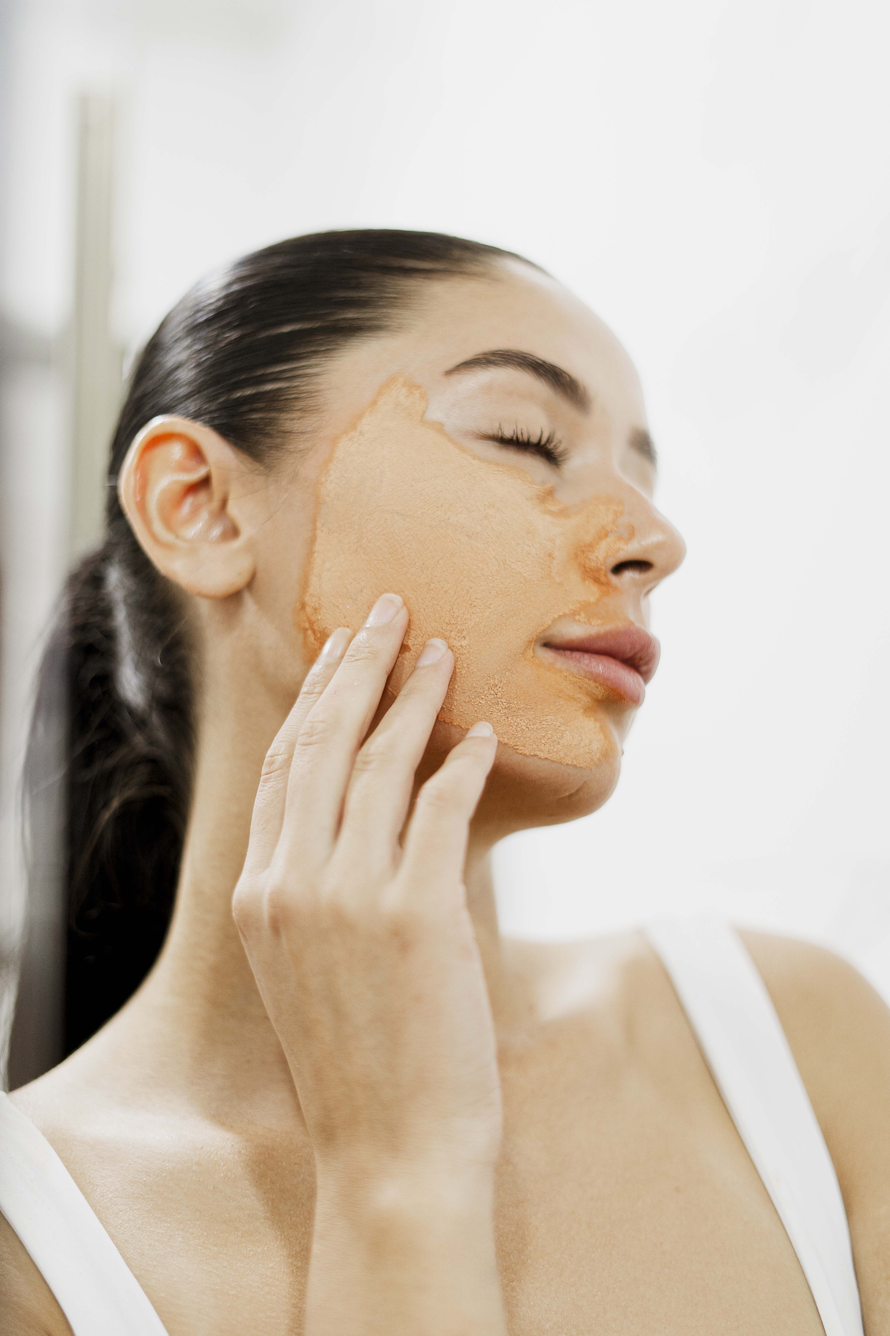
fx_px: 1854
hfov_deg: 27.0
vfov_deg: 39.6
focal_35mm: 50
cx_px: 445
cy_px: 668
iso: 640
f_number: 1.8
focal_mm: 50
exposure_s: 1/125
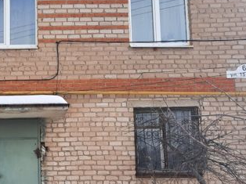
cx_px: 31
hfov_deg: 35.6
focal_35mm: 51
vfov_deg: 28.3
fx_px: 362
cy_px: 126
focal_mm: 4.6
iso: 32
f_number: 2
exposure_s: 1/420
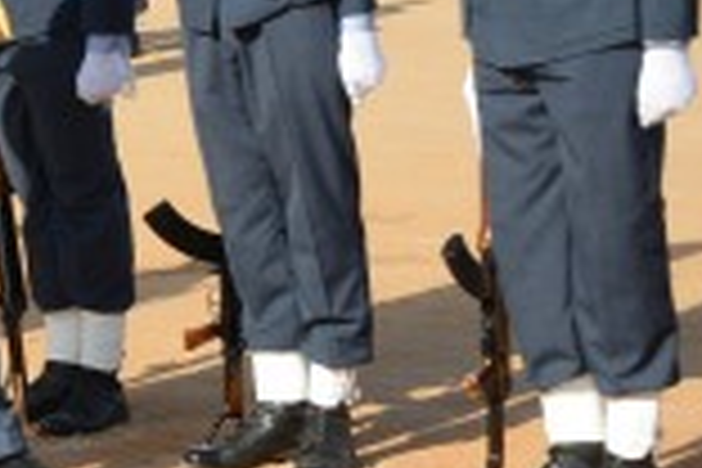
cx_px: -502
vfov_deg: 7.1
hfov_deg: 10.2
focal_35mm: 192
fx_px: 3744
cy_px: 90
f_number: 10
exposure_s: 1/250
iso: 250
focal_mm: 50
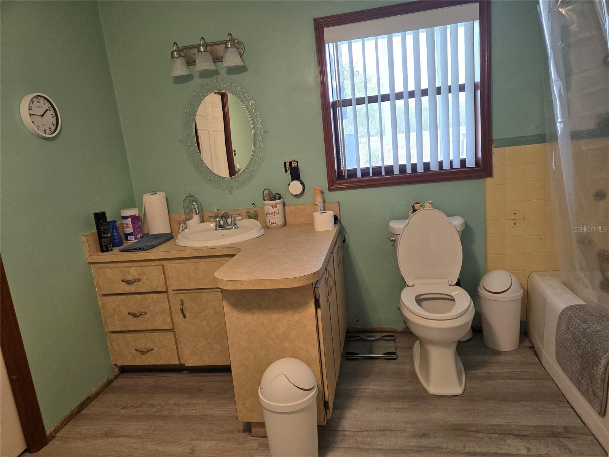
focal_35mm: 23
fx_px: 405
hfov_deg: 73.9
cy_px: 228
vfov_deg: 58.9
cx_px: 304
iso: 125
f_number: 1.8
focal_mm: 5.4
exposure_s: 1/120
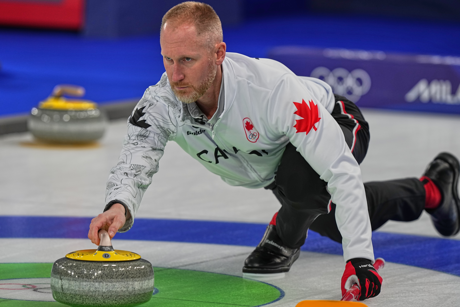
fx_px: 5111
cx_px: 230
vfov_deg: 3.4
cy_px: 154
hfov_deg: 5.2
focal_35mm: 400
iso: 640
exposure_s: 1/640
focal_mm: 400
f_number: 4.5
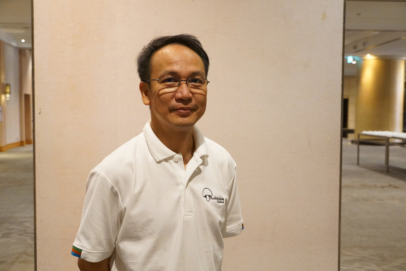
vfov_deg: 29.9
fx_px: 508
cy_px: 136
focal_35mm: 45
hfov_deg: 43.6
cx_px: 203
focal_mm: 30
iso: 6400
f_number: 4.5
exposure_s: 1/50
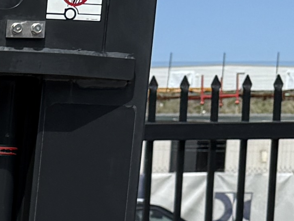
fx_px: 1605
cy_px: 449
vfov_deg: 7.5
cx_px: -494
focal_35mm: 189
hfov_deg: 9.0
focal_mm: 6.76
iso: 80
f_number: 1.78
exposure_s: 1/5319
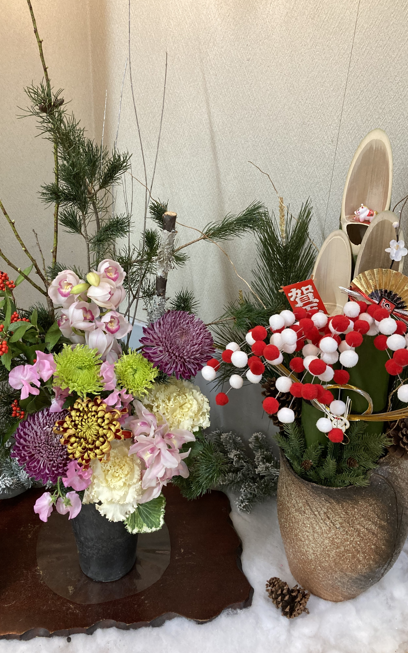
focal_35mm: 30
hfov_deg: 41.8
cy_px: 323
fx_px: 534
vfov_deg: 62.9
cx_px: 179
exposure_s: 1/60
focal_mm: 4
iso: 200
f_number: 1.8
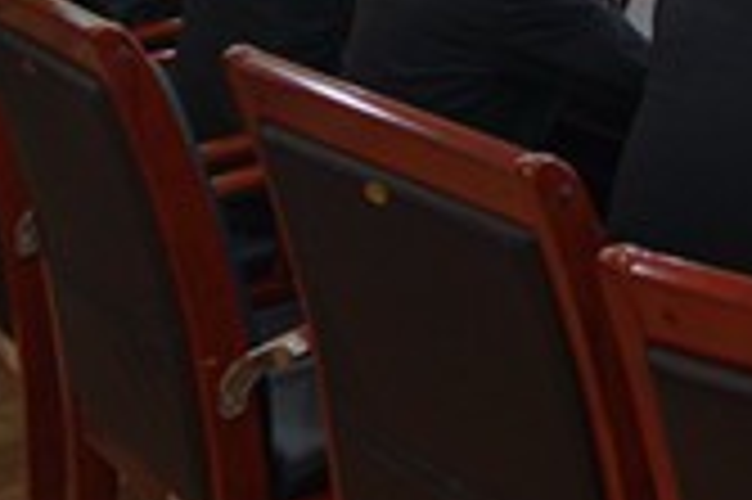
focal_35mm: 115
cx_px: 806
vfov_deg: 11.4
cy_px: -261
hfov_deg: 17.3
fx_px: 2400
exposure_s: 1/40
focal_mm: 12.81
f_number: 2.8
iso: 200
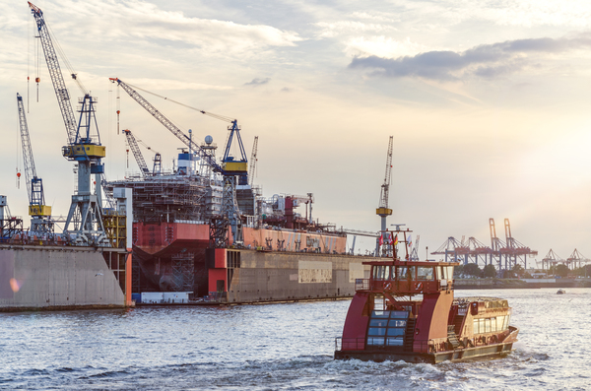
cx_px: 296
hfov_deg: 18.2
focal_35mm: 112
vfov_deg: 12.1
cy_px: 196
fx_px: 1842
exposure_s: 1/160
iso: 100
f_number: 6.3
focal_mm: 75
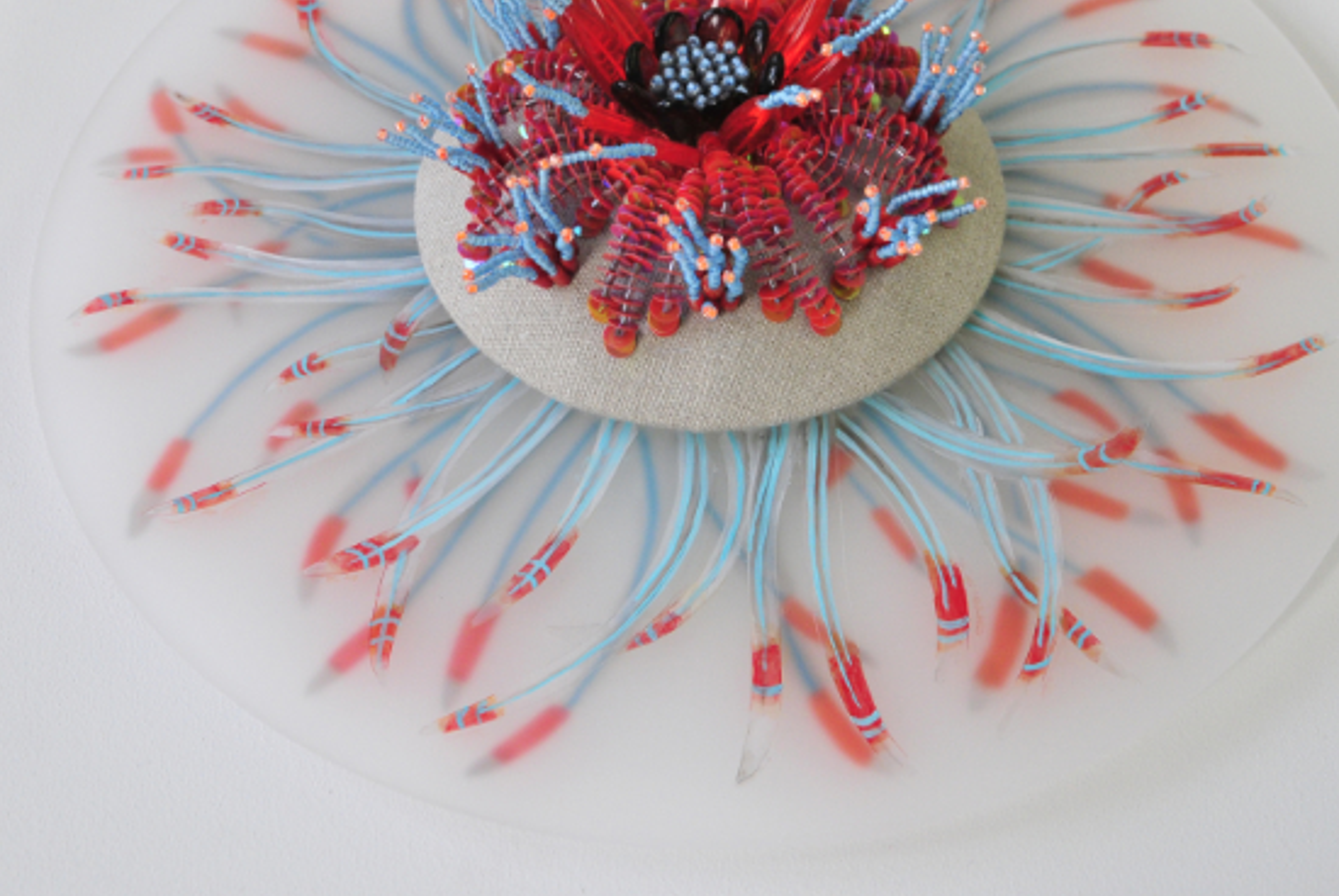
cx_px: 733
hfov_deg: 46.3
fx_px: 1564
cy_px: 334
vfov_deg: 31.8
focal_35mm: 42
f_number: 6.3
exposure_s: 1/160
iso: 640
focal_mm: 22
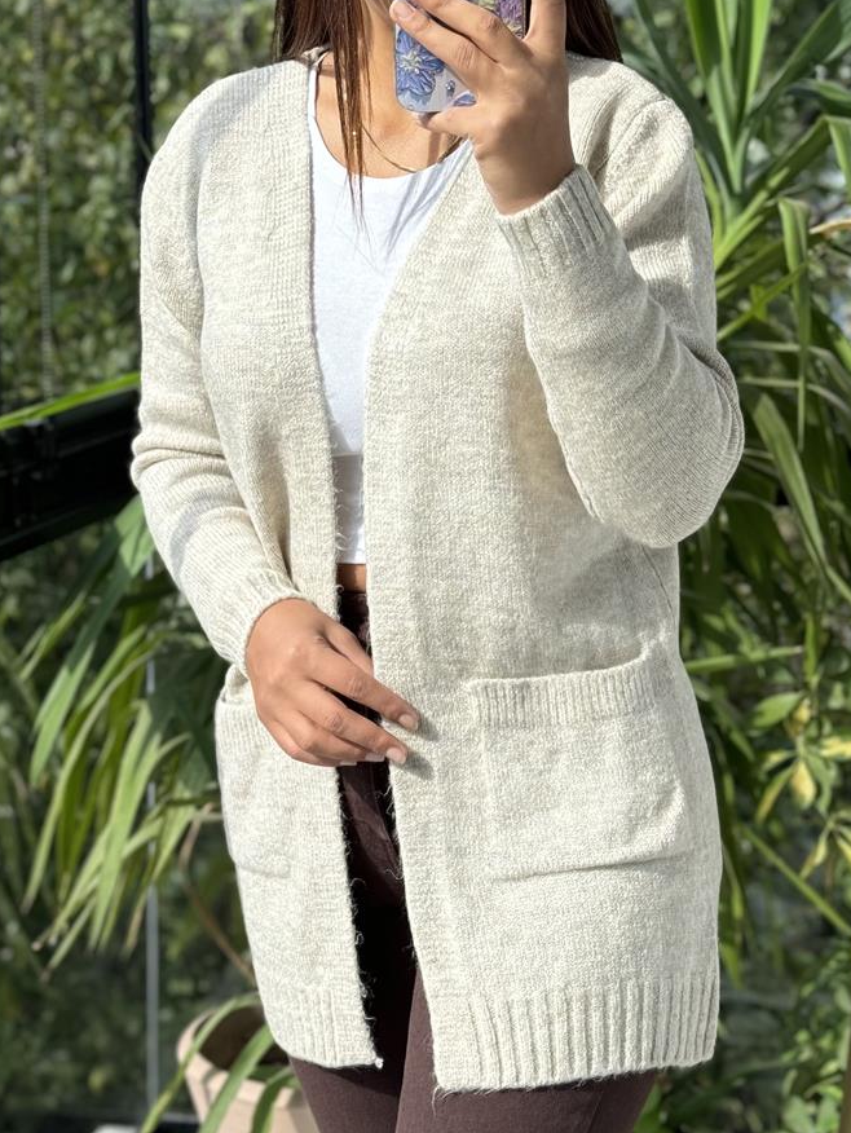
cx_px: 494
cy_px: 424
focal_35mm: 73
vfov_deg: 26.6
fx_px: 2391
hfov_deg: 20.2
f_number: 1.78
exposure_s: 1/658
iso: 64
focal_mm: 6.76
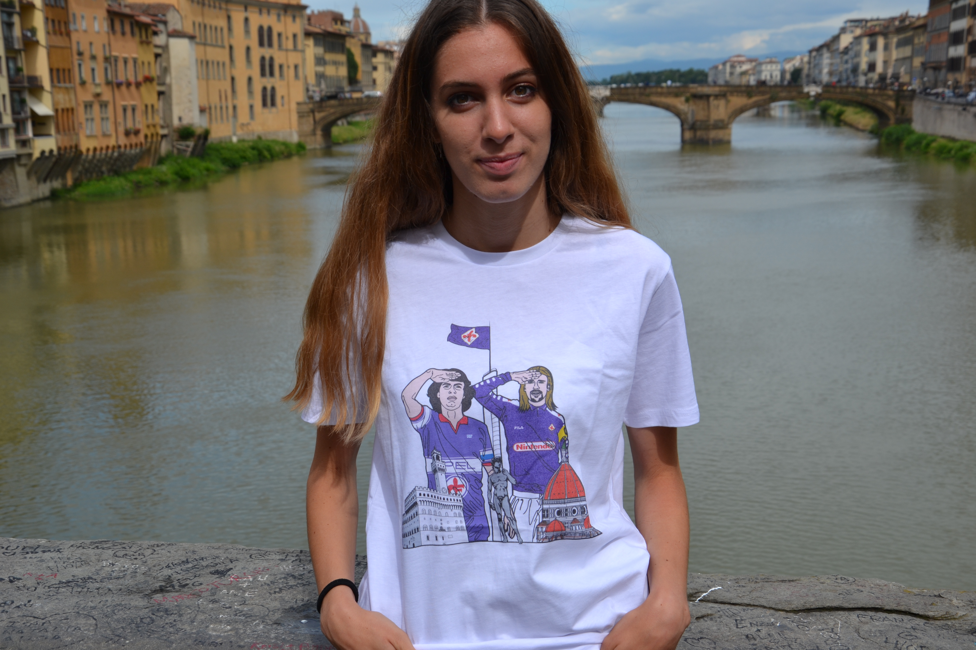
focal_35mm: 51
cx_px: 488
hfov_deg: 38.9
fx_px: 1383
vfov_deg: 26.5
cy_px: 325
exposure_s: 1/250
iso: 100
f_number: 8
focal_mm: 34
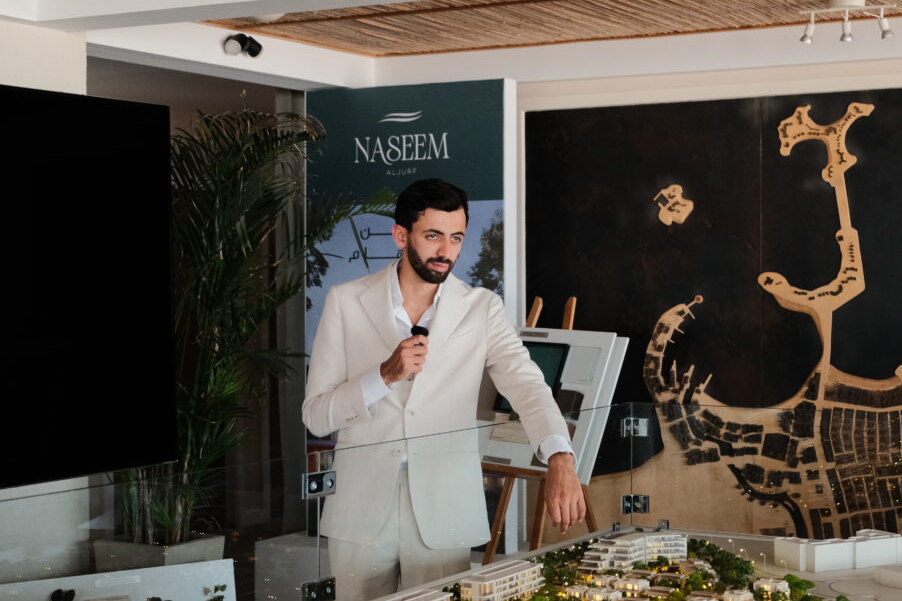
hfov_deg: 30.1
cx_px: 464
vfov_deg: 20.3
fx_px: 1678
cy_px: 288
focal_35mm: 67
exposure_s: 1/125
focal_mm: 39
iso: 1600
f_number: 3.6
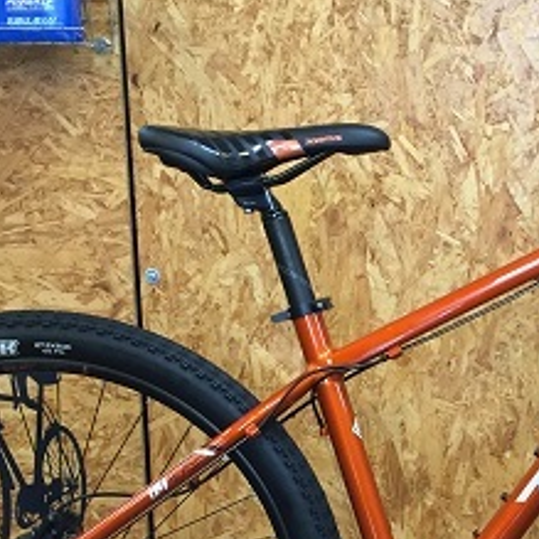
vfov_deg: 22.8
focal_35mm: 75
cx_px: 539
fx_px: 1321
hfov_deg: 22.2
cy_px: 416
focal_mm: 4.15
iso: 125
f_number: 2.2
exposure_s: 1/33
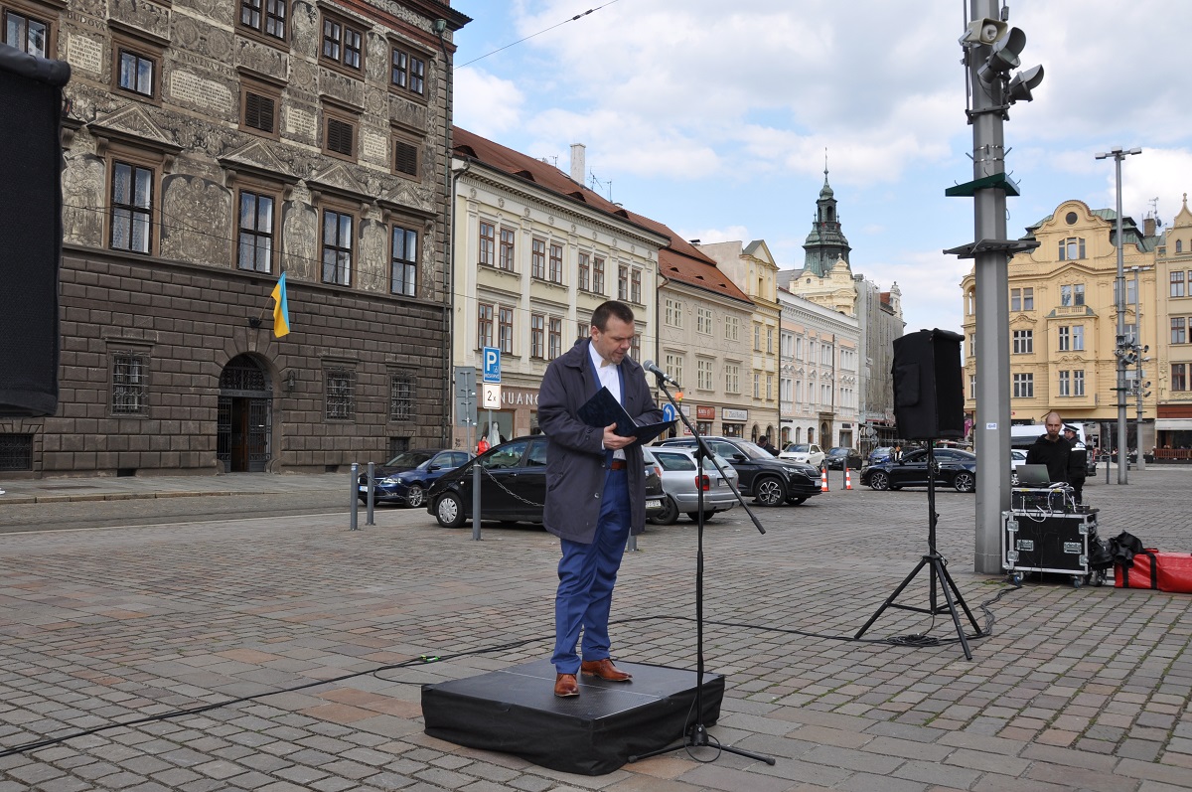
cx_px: 596
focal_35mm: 30
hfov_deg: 62.0
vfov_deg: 43.5
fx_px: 992
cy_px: 396
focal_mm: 20
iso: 200
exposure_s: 1/200
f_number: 9
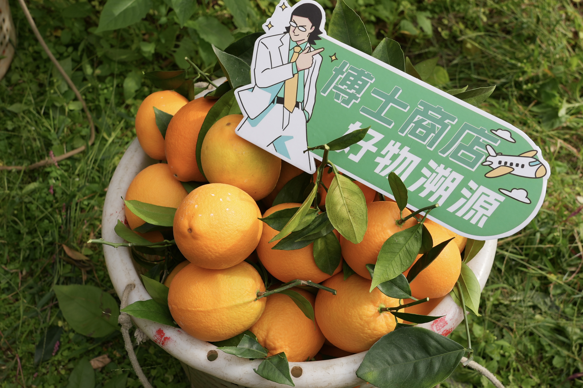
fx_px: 664
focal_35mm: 41
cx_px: 292
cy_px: 194
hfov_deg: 47.4
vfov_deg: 32.6
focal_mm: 41
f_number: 9
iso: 200
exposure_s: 1/200
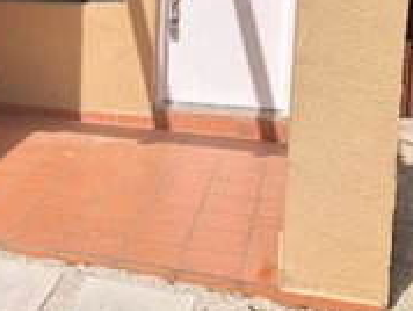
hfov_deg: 27.0
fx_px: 800
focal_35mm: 67
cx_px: -17
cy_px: 28
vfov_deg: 21.5
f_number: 1.8
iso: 20
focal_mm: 3.99
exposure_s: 1/1869
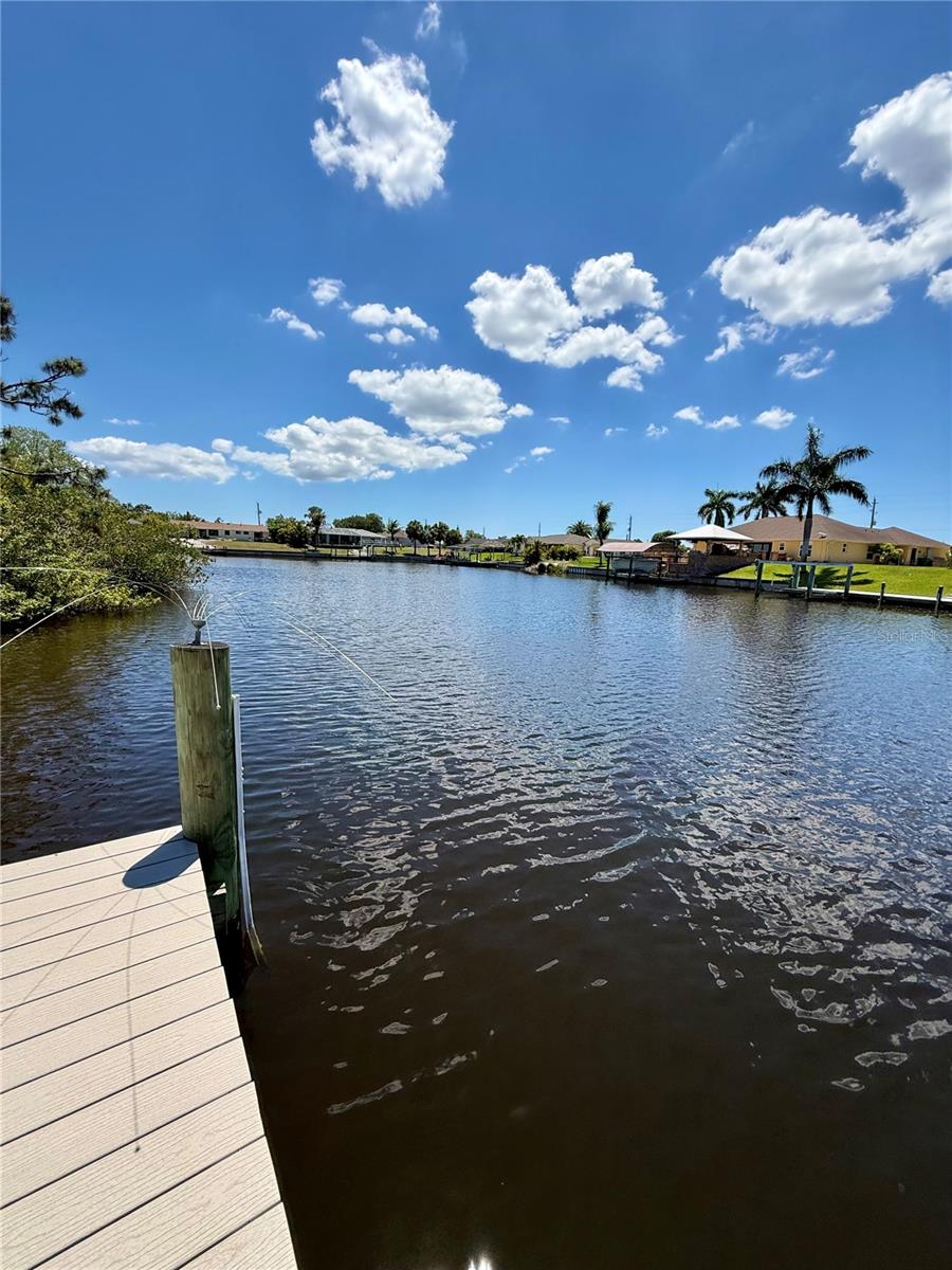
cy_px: 635
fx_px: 513
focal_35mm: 14
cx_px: 476
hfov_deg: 85.7
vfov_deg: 102.1
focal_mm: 2.22
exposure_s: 1/2841
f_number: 2.2
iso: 50
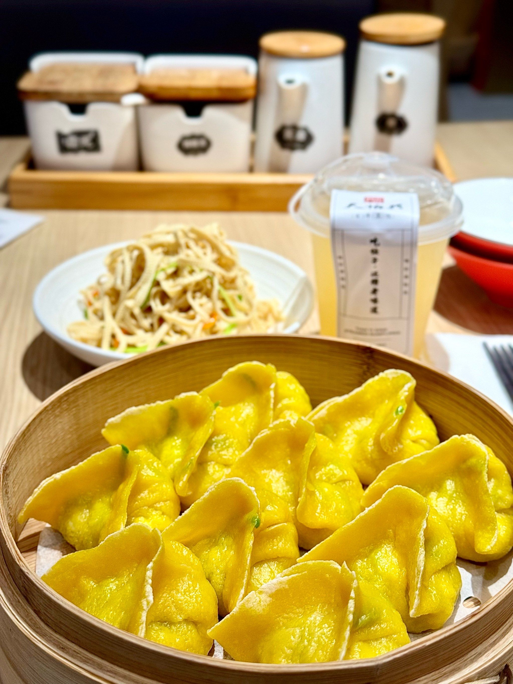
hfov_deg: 30.3
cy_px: 342
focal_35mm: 48
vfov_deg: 39.7
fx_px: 948
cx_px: 256
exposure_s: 1/100
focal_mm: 6.76
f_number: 1.78
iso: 125
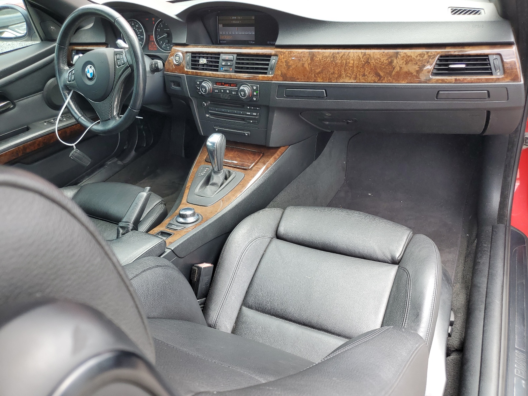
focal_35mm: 26
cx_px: 264
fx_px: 397
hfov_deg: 67.3
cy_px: 198
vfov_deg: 53.1
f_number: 1.5
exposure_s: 1/200
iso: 50
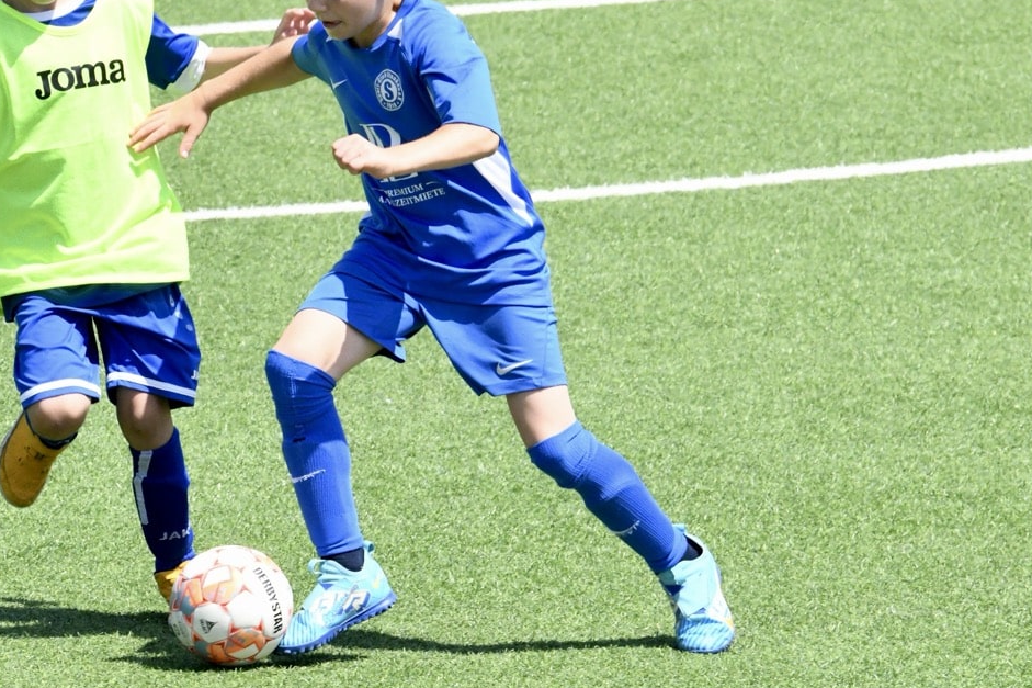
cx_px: 358
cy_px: 249
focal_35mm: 544
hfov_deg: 3.8
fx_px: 15591
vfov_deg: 2.5
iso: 3200
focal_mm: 400
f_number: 16
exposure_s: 1/1250
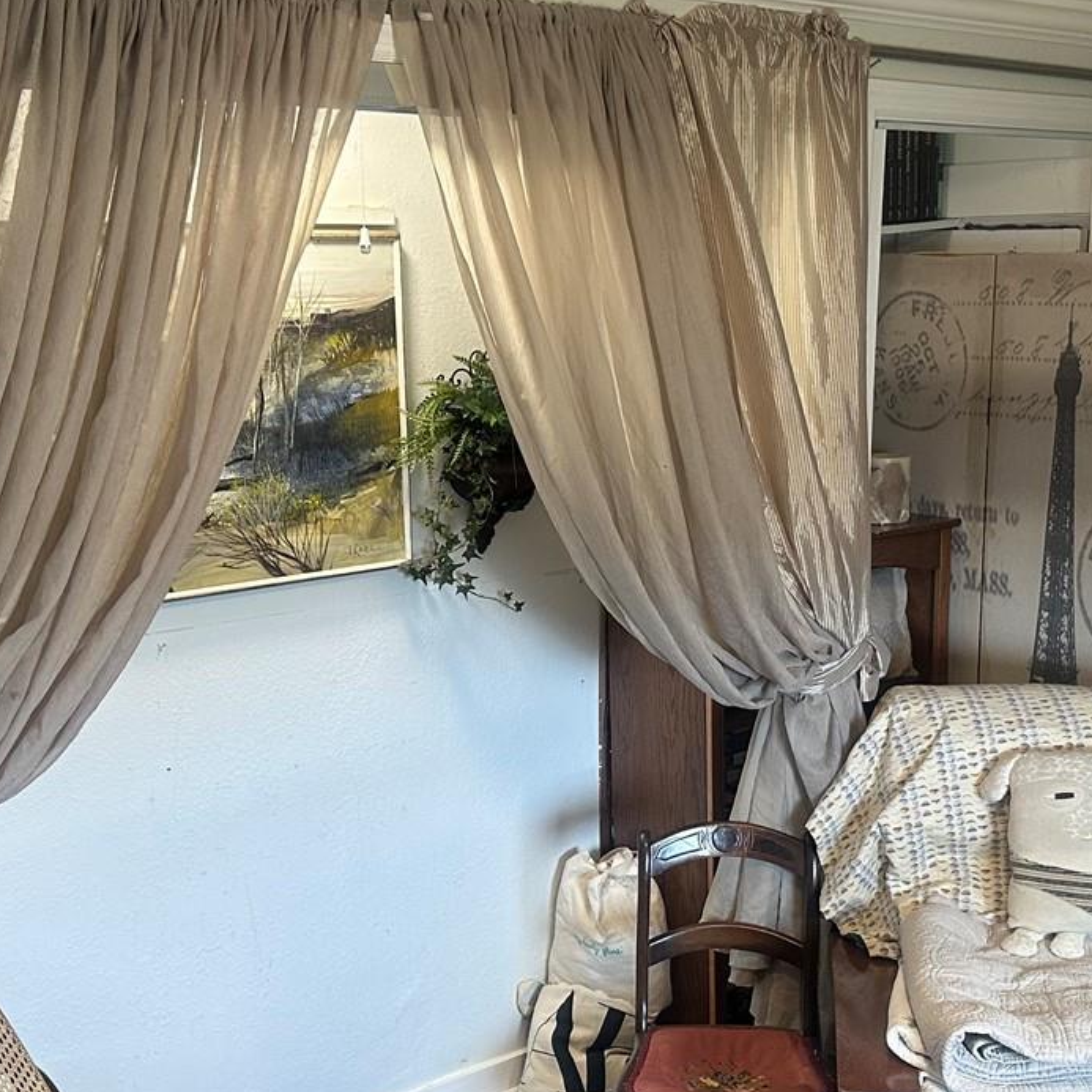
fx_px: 1749
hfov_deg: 34.6
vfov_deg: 34.5
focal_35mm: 49
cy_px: 684
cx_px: 622
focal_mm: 6.86
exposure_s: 1/120
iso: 200
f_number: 1.78
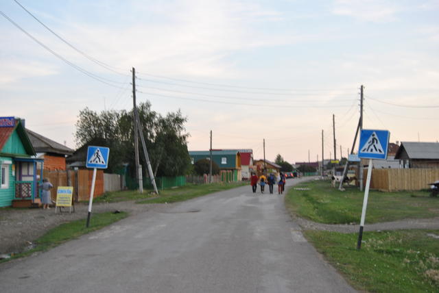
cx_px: 220
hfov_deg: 37.8
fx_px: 641
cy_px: 146
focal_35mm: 52
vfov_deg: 25.8
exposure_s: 1/100
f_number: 5
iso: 200
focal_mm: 35
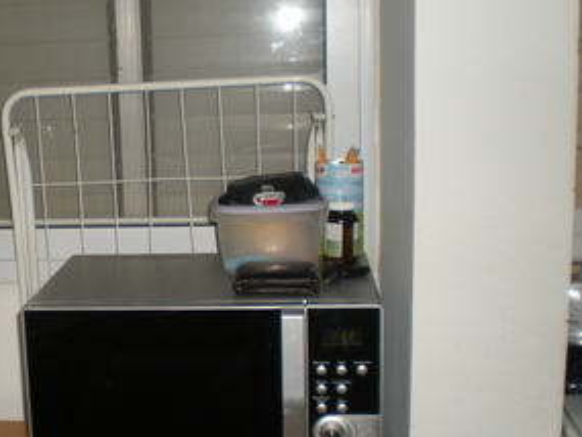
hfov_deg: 31.4
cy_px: 231
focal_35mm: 60
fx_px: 1009
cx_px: 125
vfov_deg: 24.4
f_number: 3.1
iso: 64
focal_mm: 6.3
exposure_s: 1/60
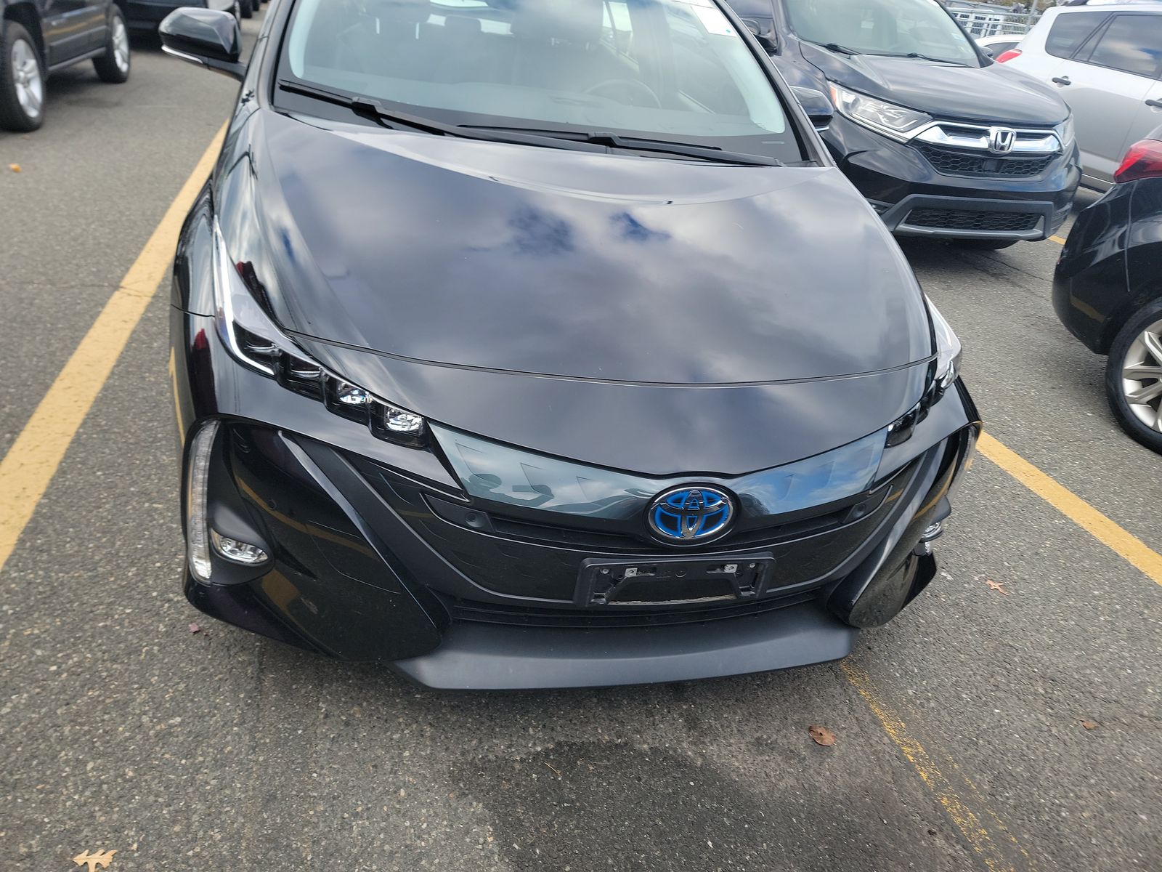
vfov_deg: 56.8
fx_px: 806
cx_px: 581
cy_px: 436
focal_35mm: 24
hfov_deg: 71.6
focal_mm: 6.7
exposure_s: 1/155
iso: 50
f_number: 1.8
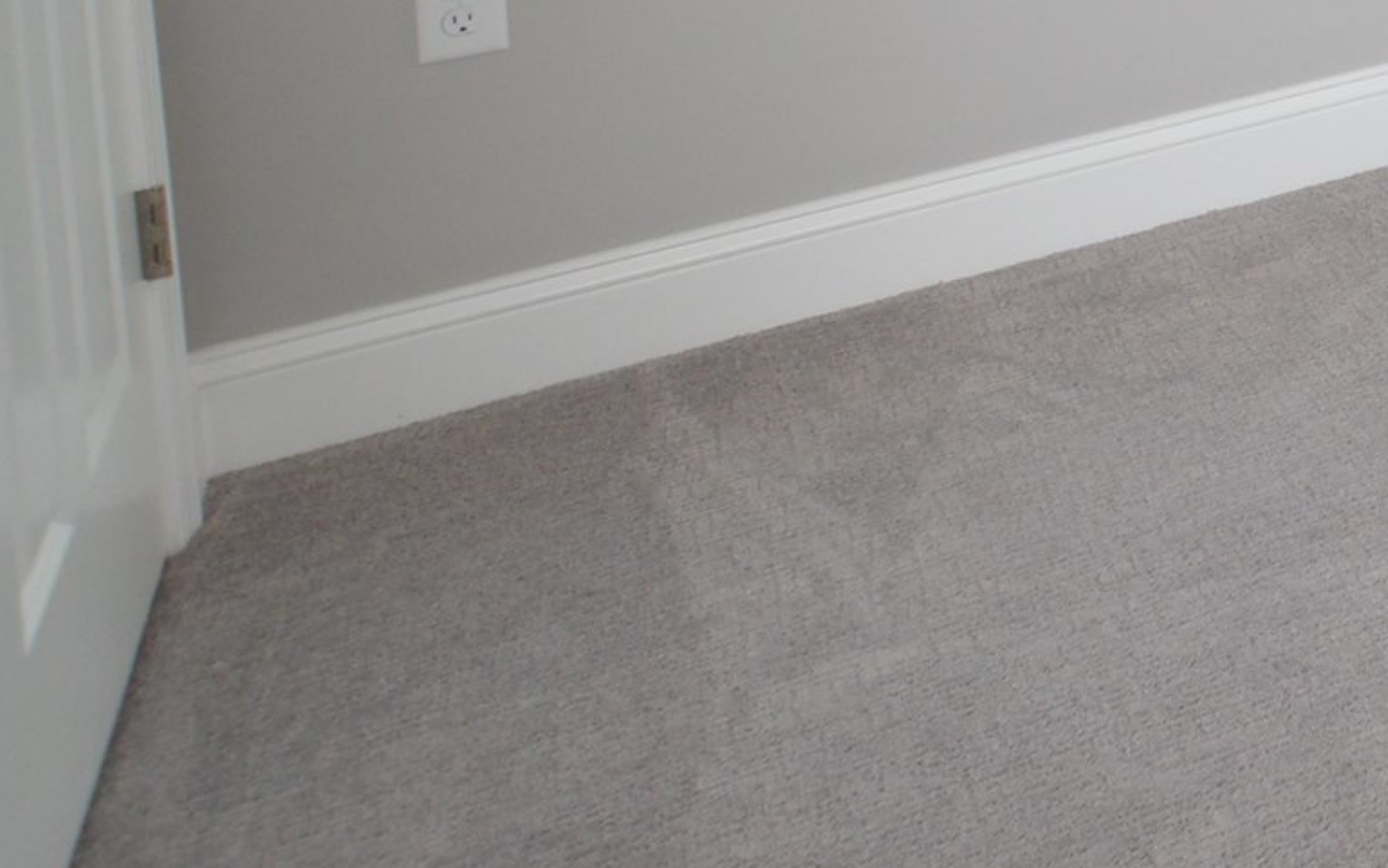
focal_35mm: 61
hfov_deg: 19.8
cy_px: -794
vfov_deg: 16.8
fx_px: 2308
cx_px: 2702
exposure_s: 1/125
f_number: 5.6
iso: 360
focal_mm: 10
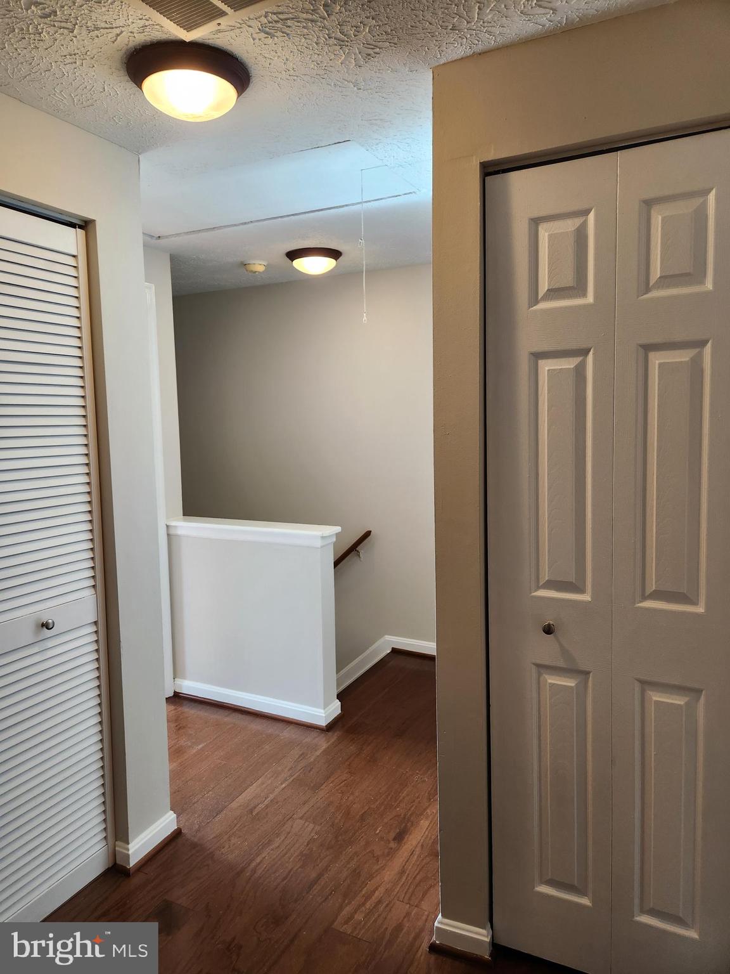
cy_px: 487
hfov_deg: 58.9
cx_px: 365
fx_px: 647
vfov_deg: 73.9
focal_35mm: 23
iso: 125
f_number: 1.8
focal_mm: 5.4
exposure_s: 1/120
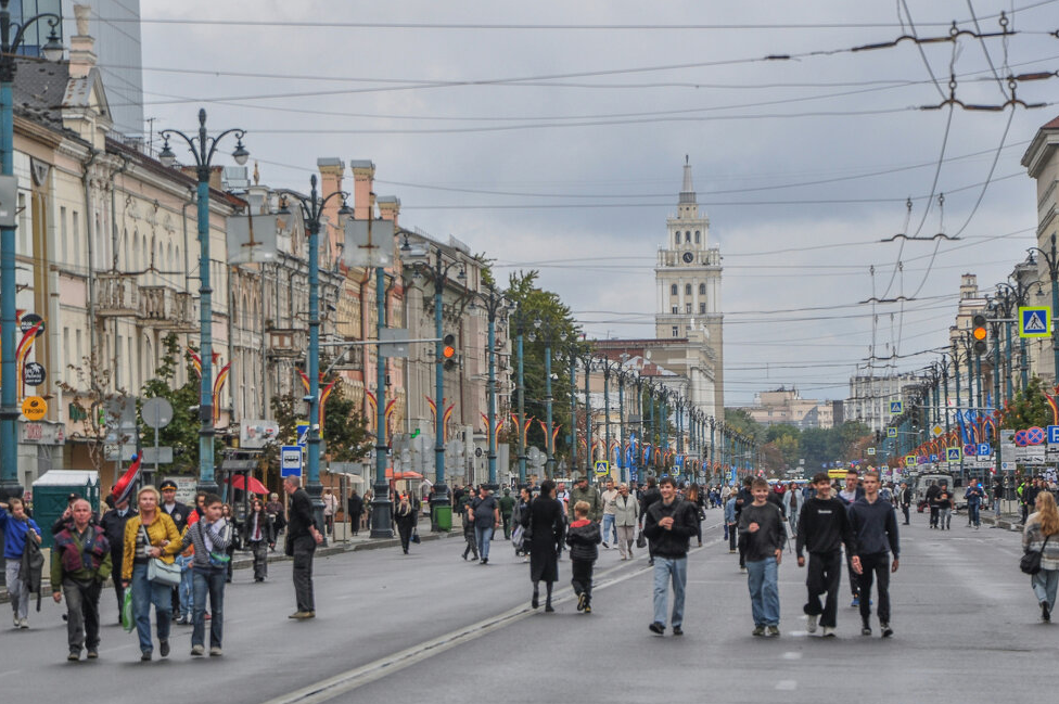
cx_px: 603
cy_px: 414
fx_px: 5691
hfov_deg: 10.6
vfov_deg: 7.1
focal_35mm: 194
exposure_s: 1/250
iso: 200
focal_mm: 105
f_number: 10
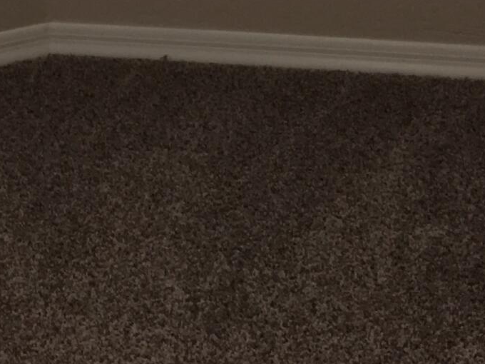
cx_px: 12
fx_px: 1793
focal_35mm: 128
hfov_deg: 15.2
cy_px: -390
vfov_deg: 10.5
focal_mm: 4.15
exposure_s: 1/30
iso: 40
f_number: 2.2
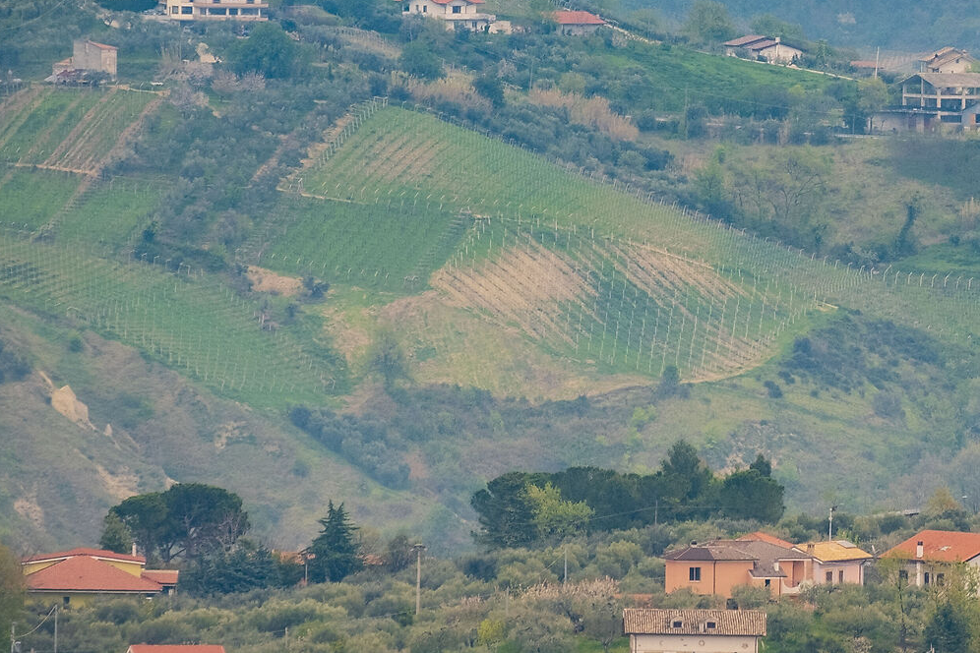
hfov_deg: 2.9
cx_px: 800
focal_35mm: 723
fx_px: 19680
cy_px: 268
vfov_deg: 1.9
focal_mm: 200
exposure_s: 1/400
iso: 400
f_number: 6.4
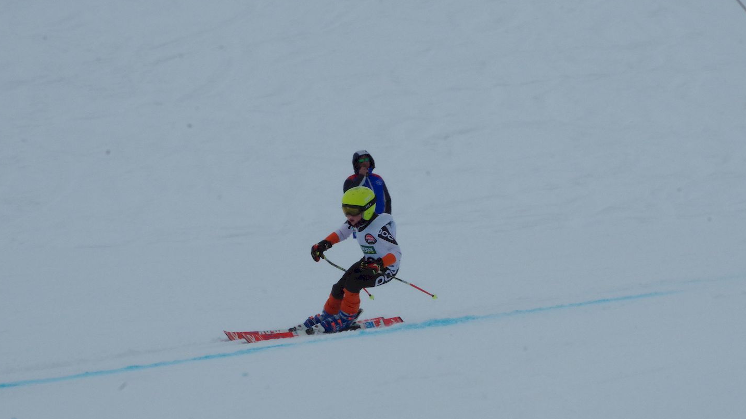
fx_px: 6230
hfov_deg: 6.9
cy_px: 279
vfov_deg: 3.9
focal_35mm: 315
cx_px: 378
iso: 1600
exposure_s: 1/1250
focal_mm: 160
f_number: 20
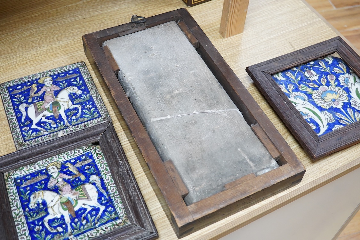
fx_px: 450
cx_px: 180
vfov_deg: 29.9
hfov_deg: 43.6
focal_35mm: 45
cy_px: 120
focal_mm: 30
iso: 2500
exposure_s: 1/160
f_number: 4.5
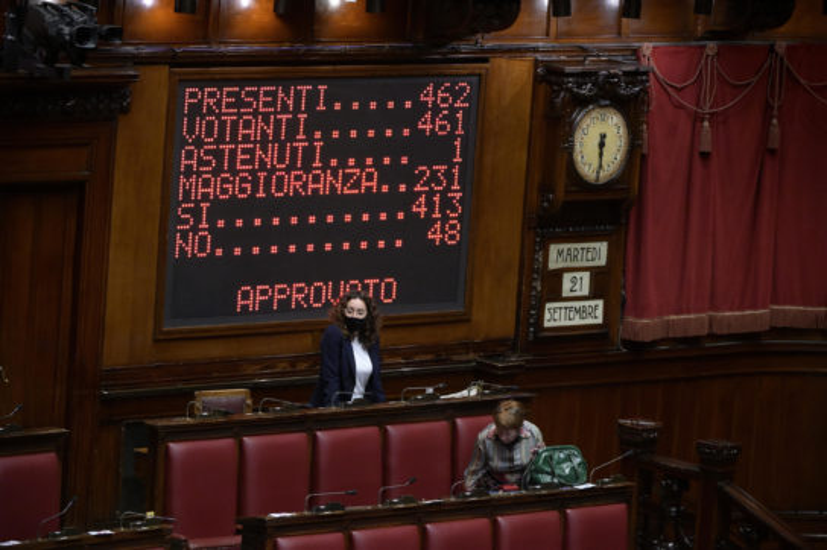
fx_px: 4591
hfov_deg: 10.3
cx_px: 414
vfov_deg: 6.9
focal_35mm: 200
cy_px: 275
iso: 6400
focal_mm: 200
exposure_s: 1/160
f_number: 4
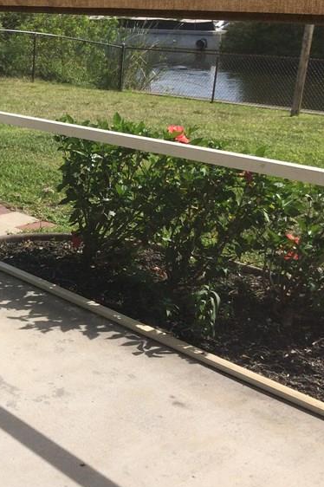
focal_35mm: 55
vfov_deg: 36.2
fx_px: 743
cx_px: -90
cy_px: 207
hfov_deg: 22.2
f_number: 2.2
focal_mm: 4.15
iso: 32
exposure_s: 1/1520
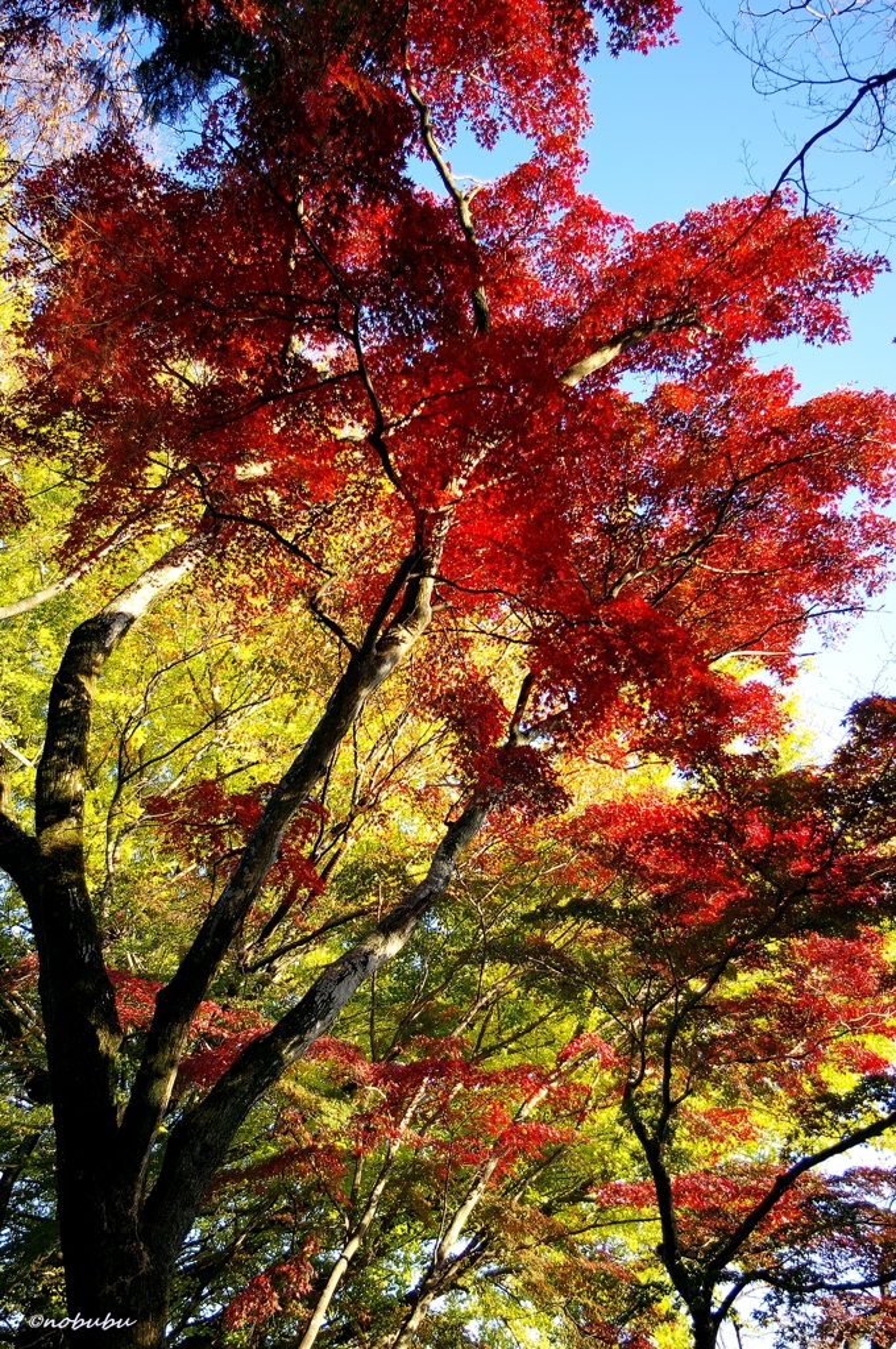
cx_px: 448
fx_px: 1273
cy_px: 674
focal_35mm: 34
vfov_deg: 55.9
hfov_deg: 38.8
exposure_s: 1/160
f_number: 4.5
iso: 100
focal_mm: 23.13
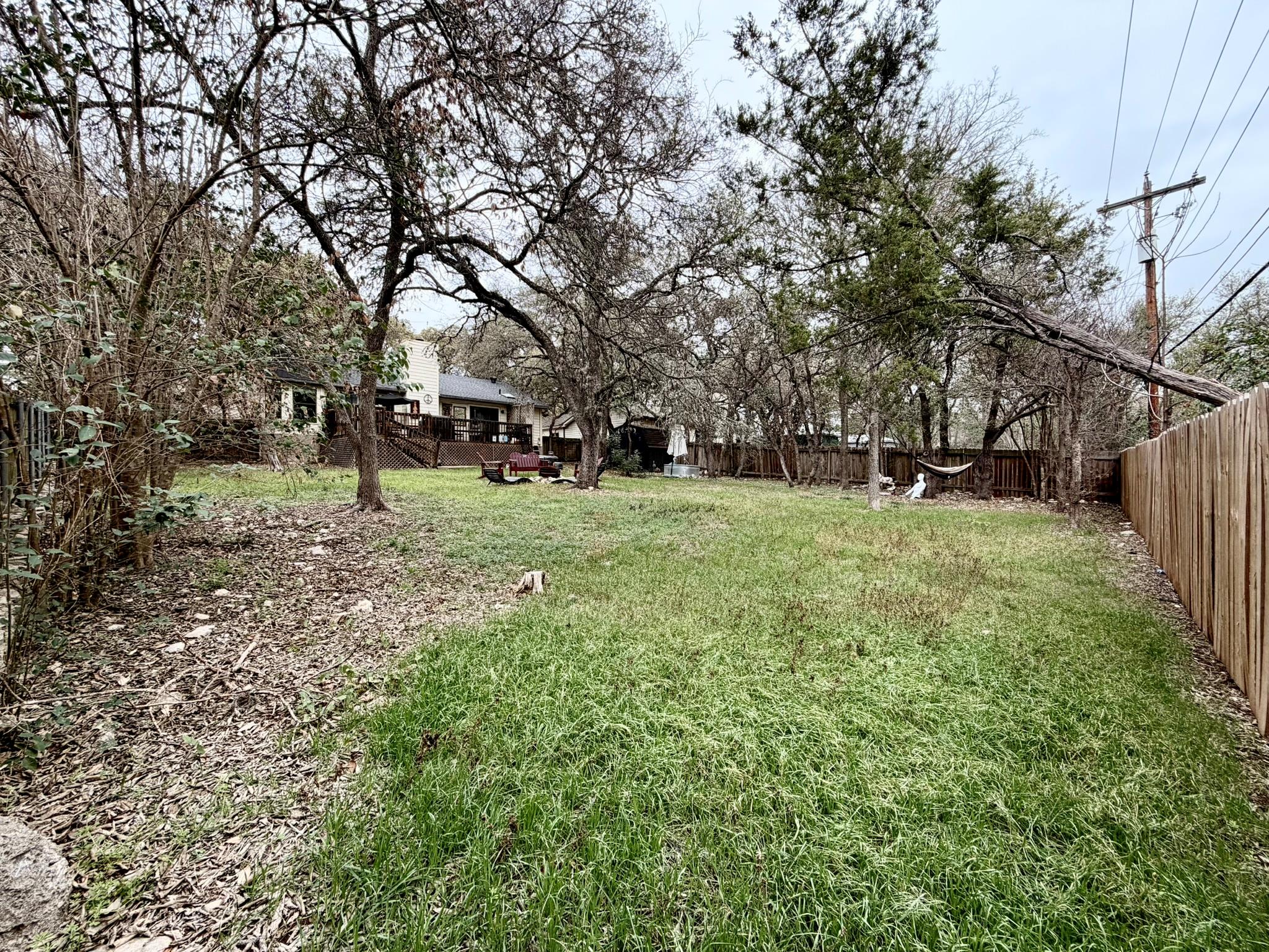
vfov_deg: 85.7
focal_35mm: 14
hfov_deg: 102.1
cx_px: 634
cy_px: 476
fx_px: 513
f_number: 2.2
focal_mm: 2.22
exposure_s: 1/212
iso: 64
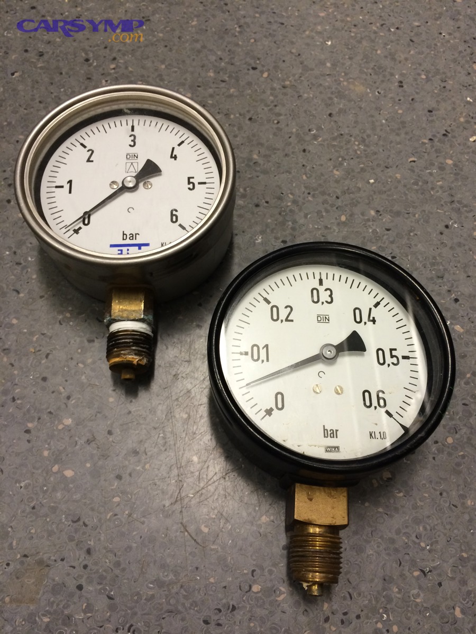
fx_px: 532
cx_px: 238
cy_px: 317
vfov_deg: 61.7
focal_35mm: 29
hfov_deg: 48.2
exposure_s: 1/30
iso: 125
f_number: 2.2
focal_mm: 4.15
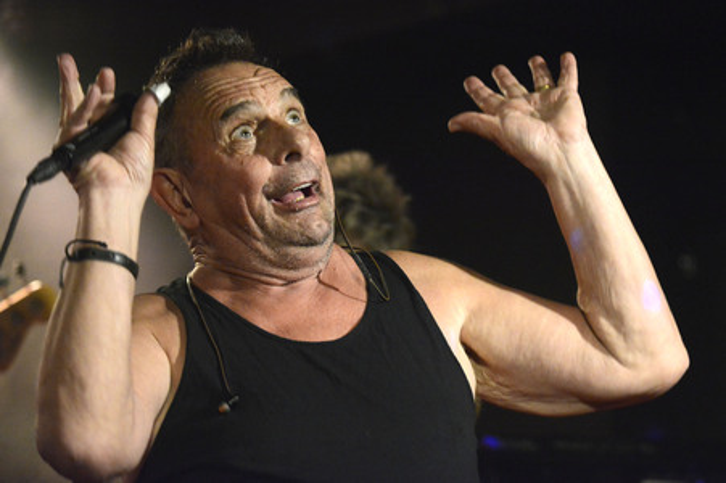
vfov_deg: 15.9
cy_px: 242
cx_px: 363
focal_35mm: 86
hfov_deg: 23.7
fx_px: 1733
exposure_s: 1/160
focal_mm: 86
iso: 6400
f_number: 2.8
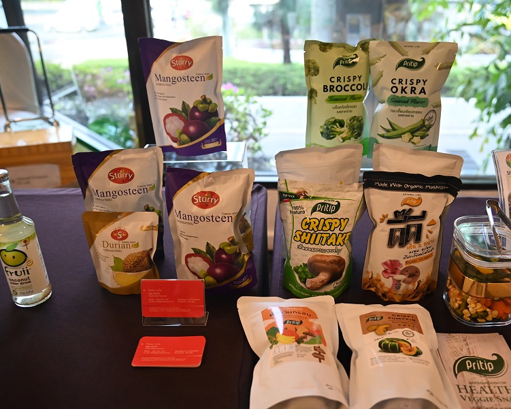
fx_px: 514
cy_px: 204
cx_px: 280
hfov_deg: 52.8
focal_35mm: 34
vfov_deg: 43.4
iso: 5600
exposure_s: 1/250
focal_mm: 30
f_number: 4
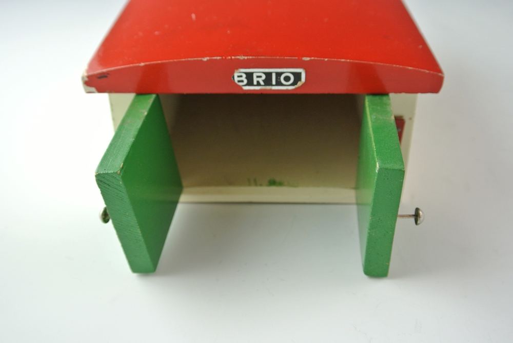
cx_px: 256
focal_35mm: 42
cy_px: 172
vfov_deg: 32.0
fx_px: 599
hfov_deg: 46.4
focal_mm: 15.7
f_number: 4.2
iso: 400
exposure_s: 1/80
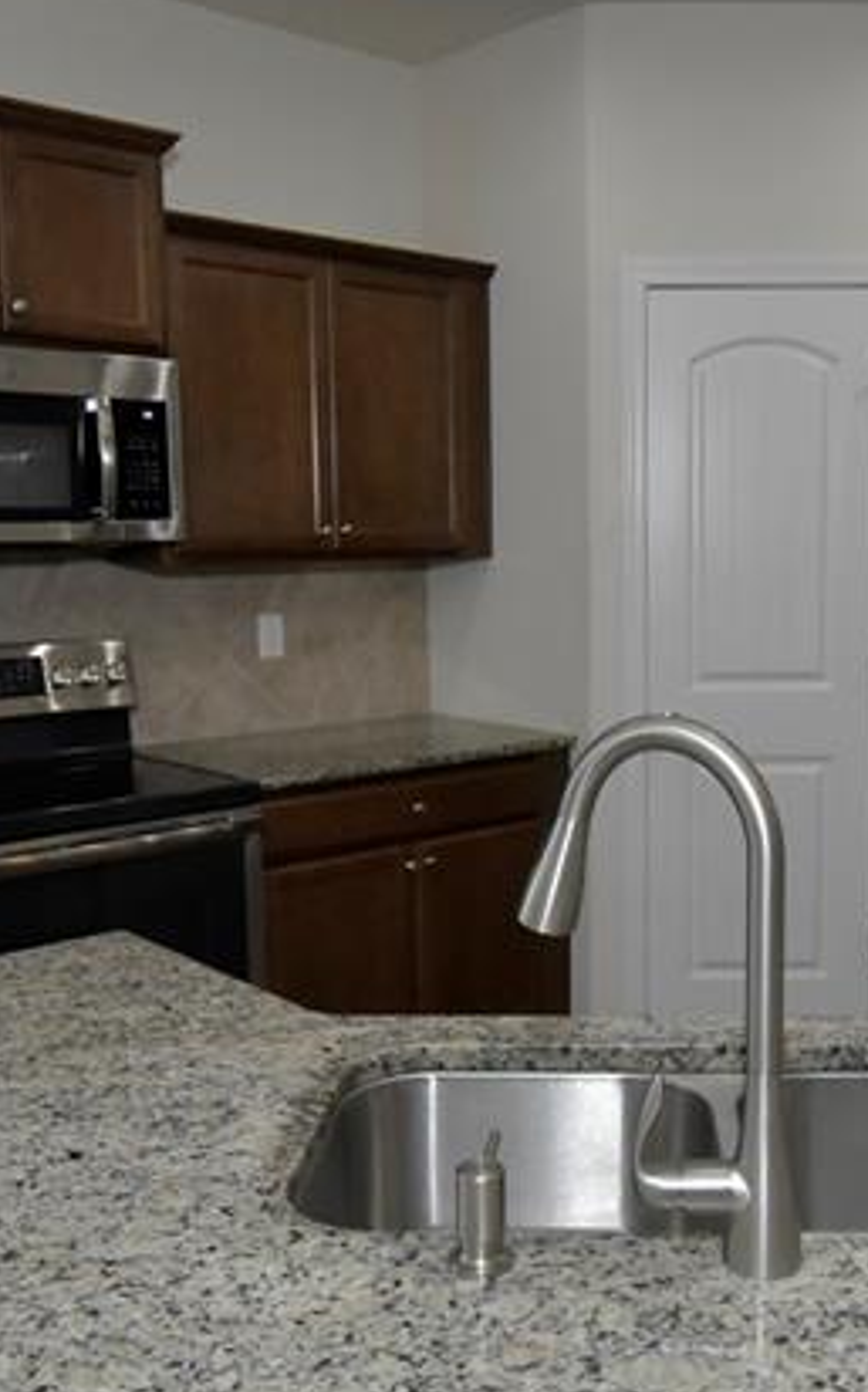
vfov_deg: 51.6
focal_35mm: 38
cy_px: 726
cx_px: 611
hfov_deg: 33.1
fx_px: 1440
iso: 2000
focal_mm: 15
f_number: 11
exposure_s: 1/160
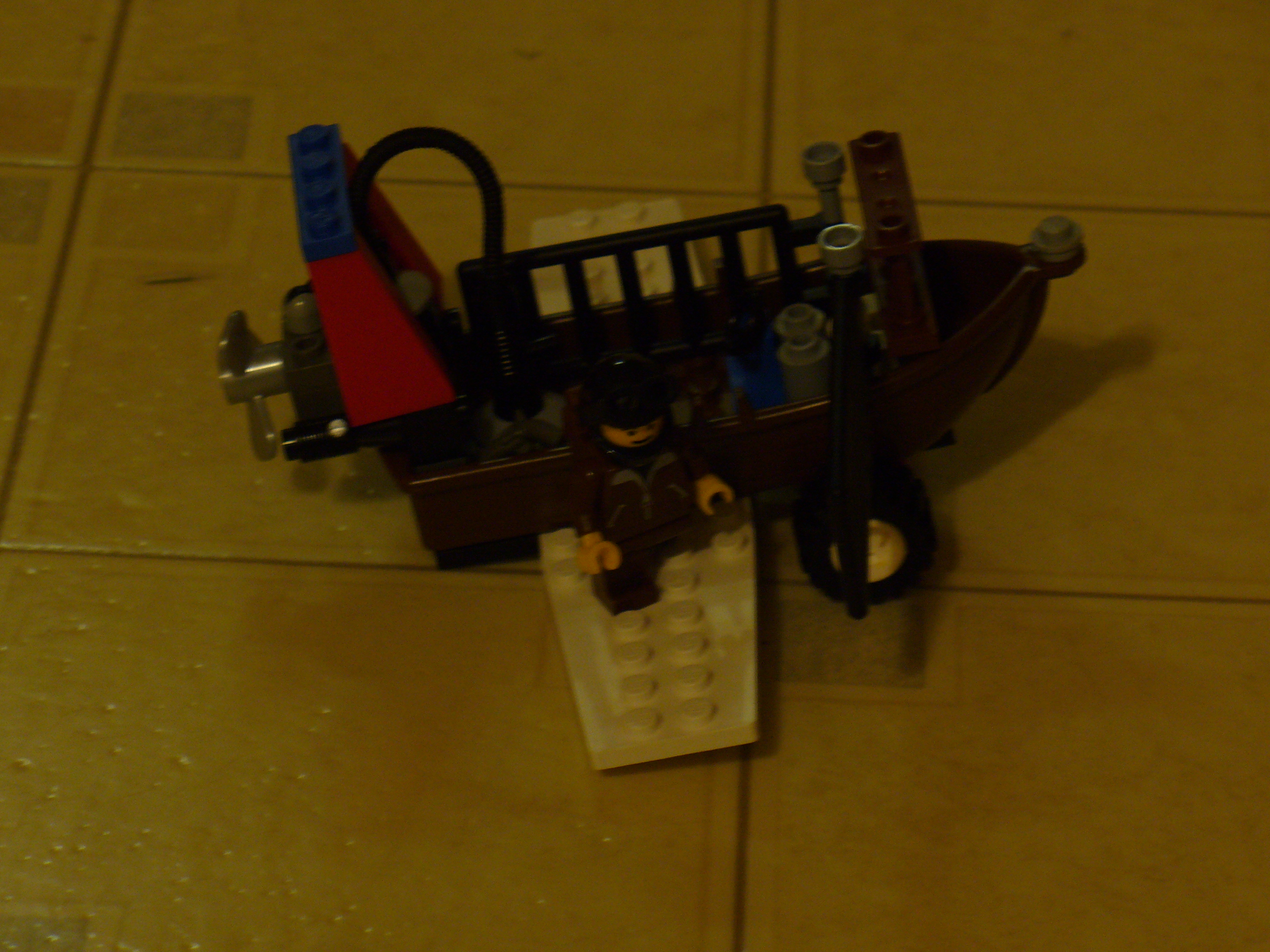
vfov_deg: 10.1
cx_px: 635
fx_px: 5393
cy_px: 476
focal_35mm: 147
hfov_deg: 13.4
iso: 100
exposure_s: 1/8
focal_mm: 24.3
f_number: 3.9
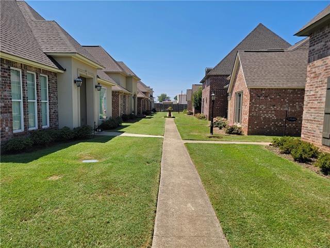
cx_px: 165
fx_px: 229
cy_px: 124
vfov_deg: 56.8
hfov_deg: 71.6
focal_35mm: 24
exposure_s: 1/885
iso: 16
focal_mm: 6.7
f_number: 1.8
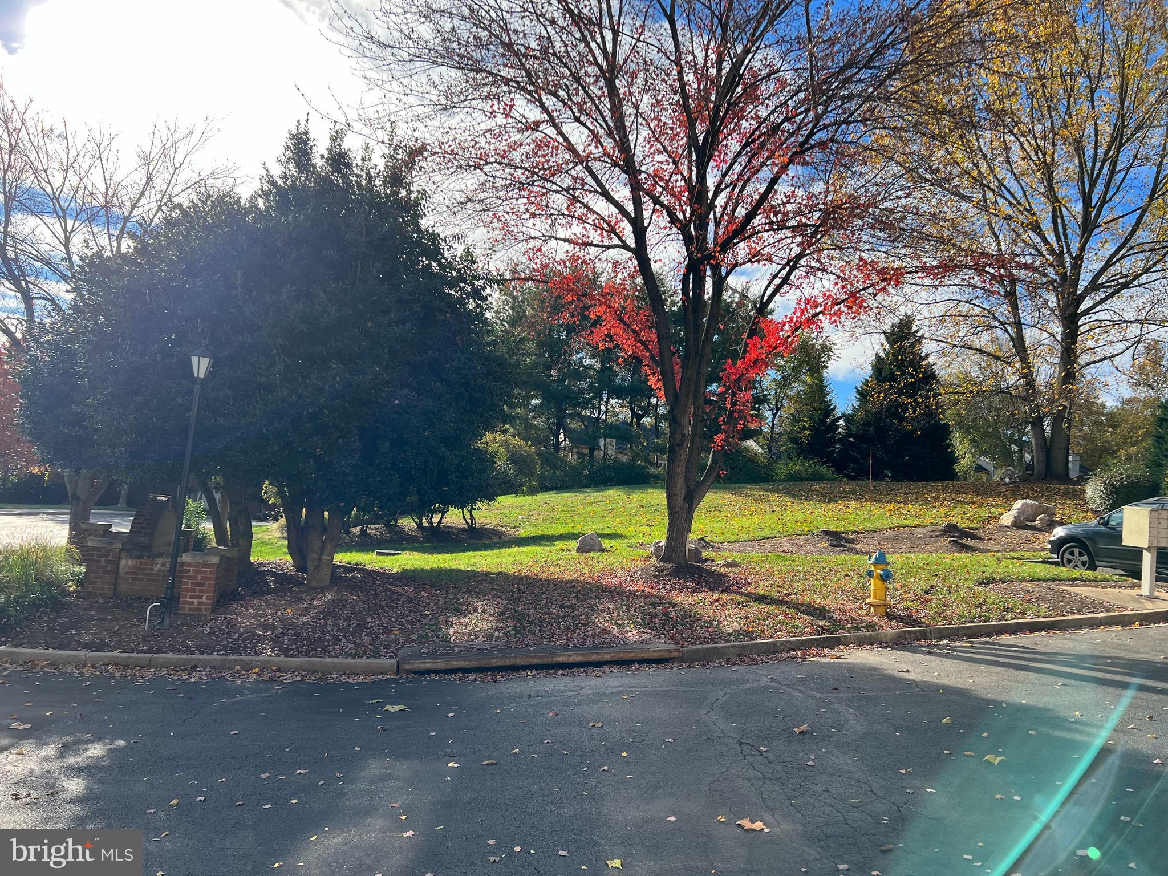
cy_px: 438
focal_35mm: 26
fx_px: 877
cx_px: 584
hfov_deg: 67.3
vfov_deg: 53.1
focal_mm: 5.7
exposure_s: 1/2299
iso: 50
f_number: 1.5
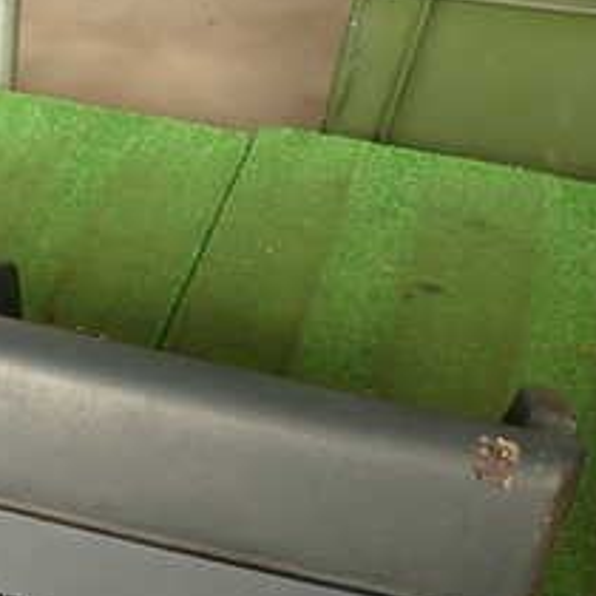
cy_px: 392
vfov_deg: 27.2
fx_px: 1227
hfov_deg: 23.6
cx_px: -207
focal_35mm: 63
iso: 200
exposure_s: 1/60
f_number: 2
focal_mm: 4.5
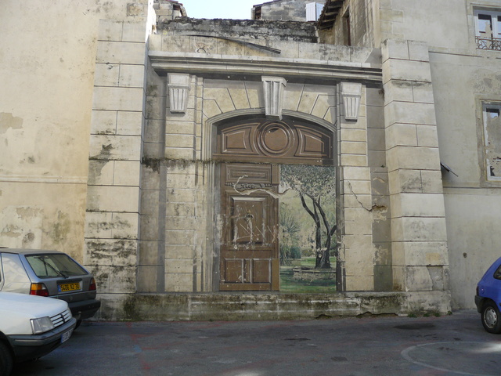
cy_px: 188
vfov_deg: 39.7
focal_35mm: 36
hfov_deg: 51.4
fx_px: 521
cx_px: 250
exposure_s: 1/400
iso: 100
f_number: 2.8
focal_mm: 6
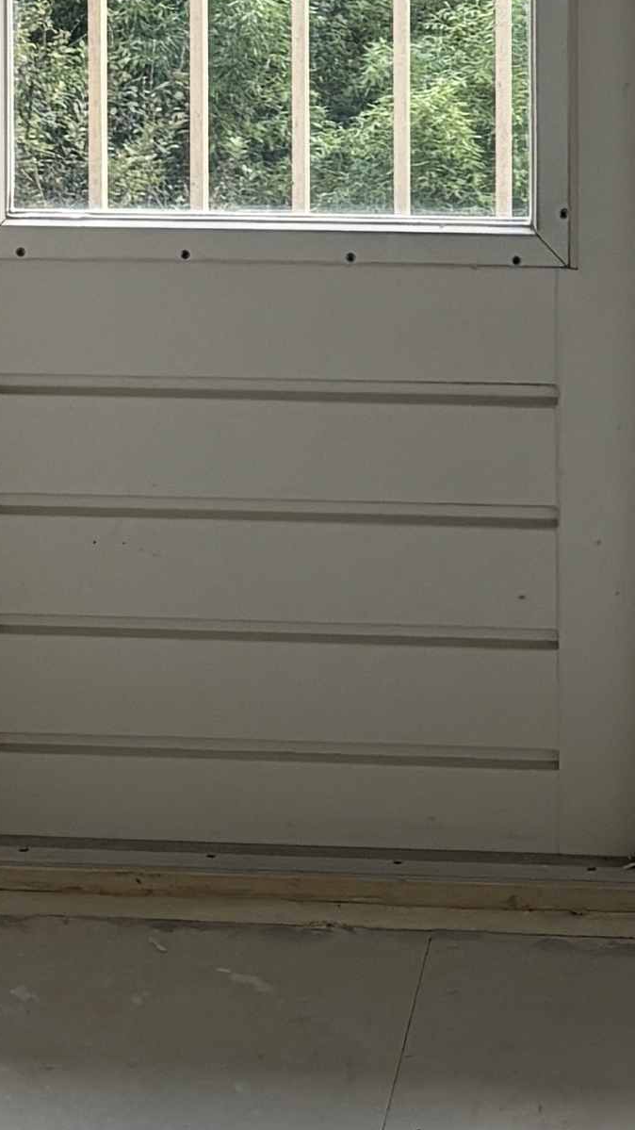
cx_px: 611
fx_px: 4043
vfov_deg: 14.7
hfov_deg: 8.9
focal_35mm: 135
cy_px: -603
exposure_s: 1/184
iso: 40
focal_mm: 5.96
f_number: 1.6
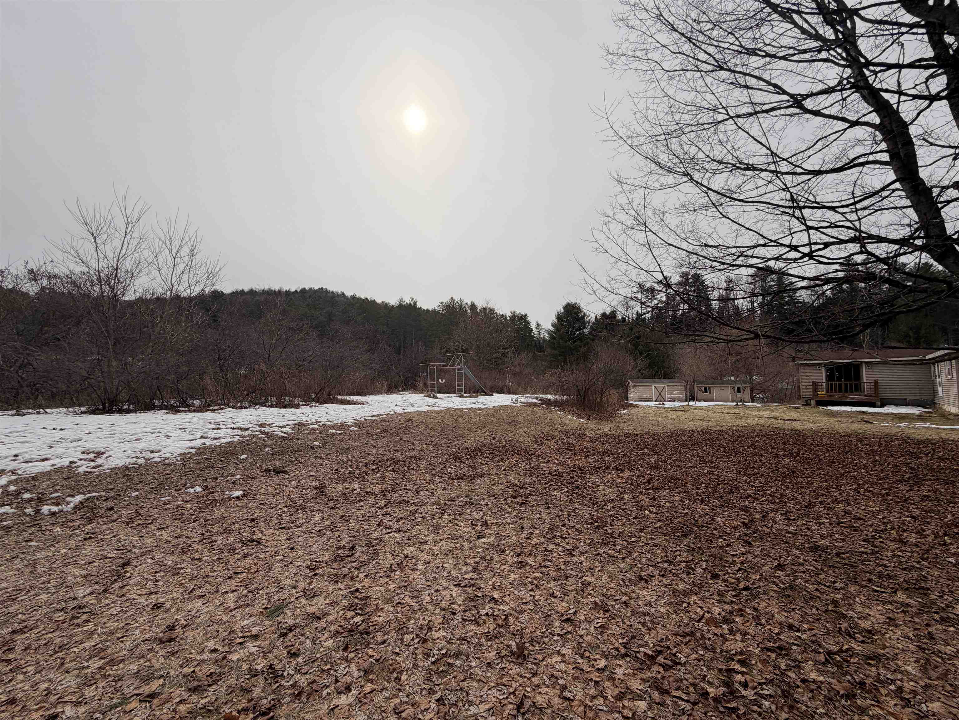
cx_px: 480
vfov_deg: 85.7
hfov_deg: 102.1
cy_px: 360
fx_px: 388
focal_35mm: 14
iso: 20
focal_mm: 2.22
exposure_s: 1/1572
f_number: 2.2
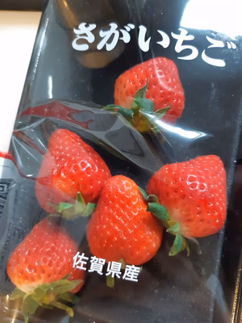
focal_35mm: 26
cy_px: 162
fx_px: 242
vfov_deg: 67.3
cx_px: 121
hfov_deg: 53.1
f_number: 1.7
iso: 250
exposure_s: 1/25
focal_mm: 3.93
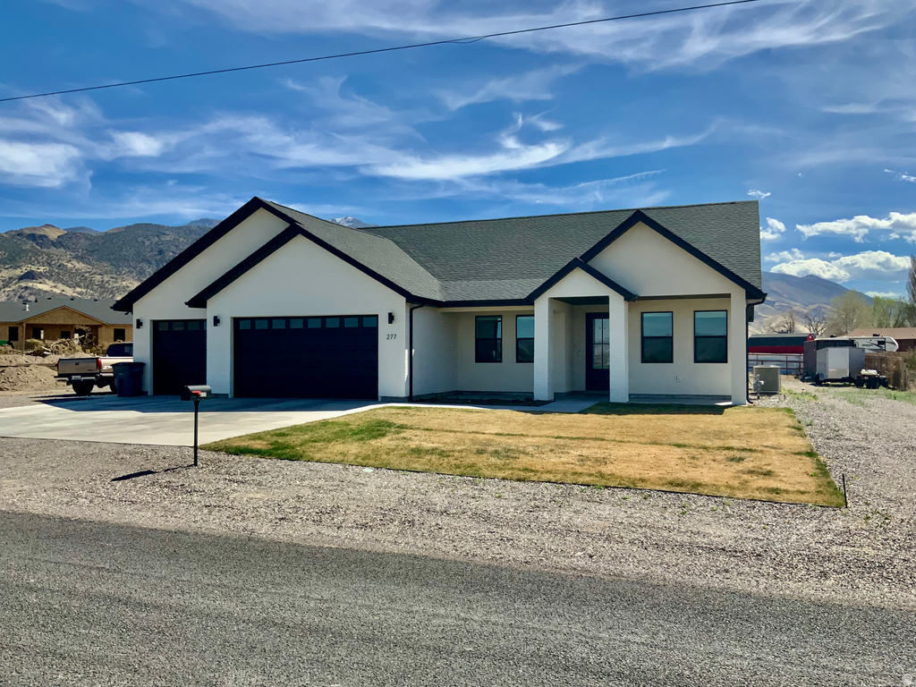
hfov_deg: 61.7
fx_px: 767
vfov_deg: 48.2
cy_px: 344
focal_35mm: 29
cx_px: 458
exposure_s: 1/2667
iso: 16
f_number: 1.8
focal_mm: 3
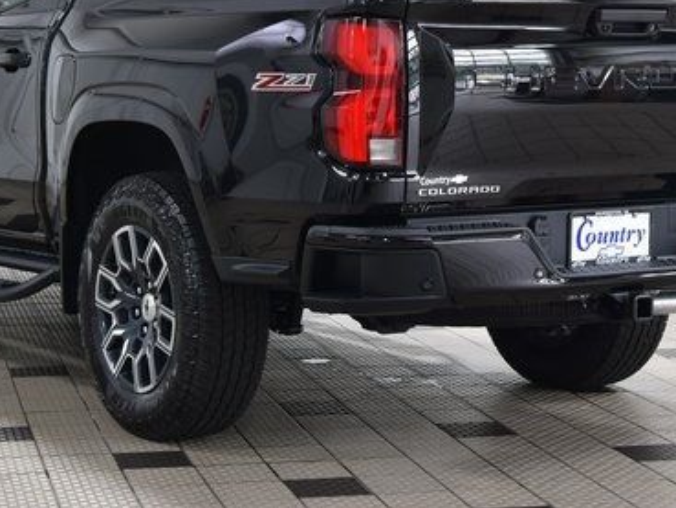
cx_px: 280
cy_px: 120
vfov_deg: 15.5
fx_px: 1856
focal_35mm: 95
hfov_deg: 20.6
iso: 640
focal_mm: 38
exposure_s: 1/15
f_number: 6.3
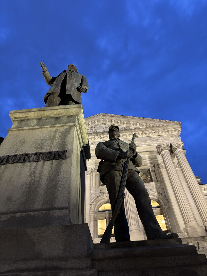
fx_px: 207
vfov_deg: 67.3
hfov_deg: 53.1
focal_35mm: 26
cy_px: 138
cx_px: 104
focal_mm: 5.96
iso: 500
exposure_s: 1/30
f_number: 1.6
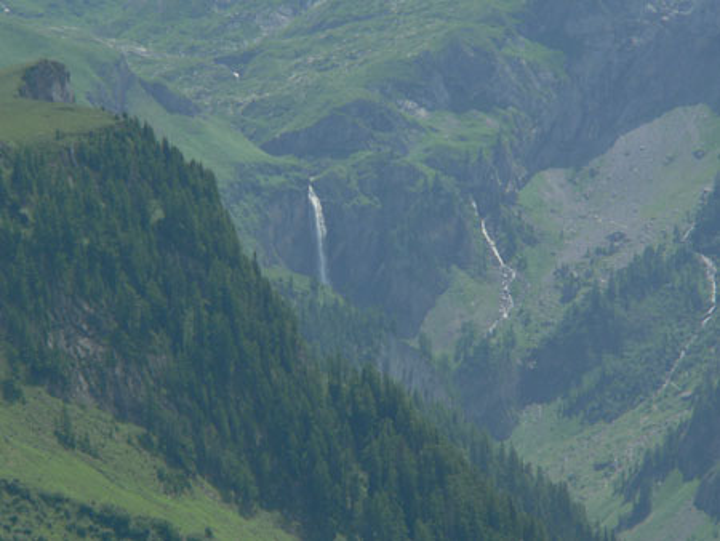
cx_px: 360
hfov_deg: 4.6
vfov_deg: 3.4
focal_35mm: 432
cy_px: 270
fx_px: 8990
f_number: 8
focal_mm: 72
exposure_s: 1/320
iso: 100
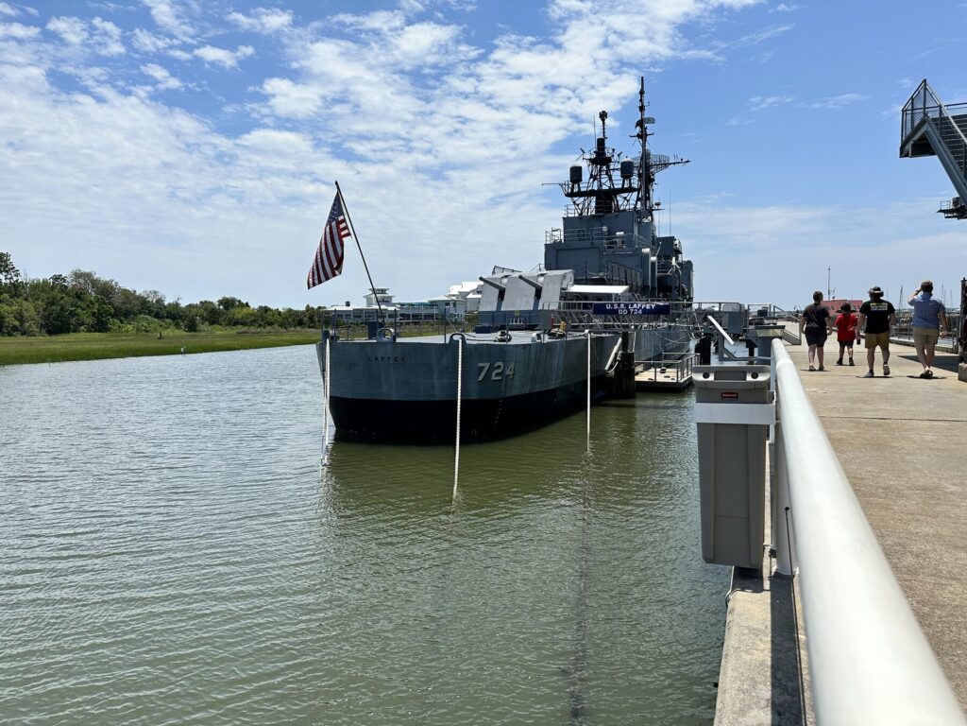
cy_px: 363
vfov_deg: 56.8
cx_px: 484
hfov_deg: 71.6
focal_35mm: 24
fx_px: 670
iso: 80
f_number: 1.78
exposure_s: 1/8197
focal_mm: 6.86
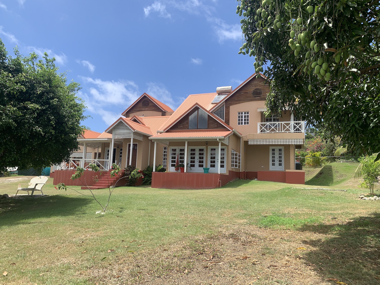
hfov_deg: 67.3
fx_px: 285
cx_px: 190
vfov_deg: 53.1
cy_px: 142
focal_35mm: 26
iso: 25
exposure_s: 1/1880
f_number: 1.8
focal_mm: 4.25
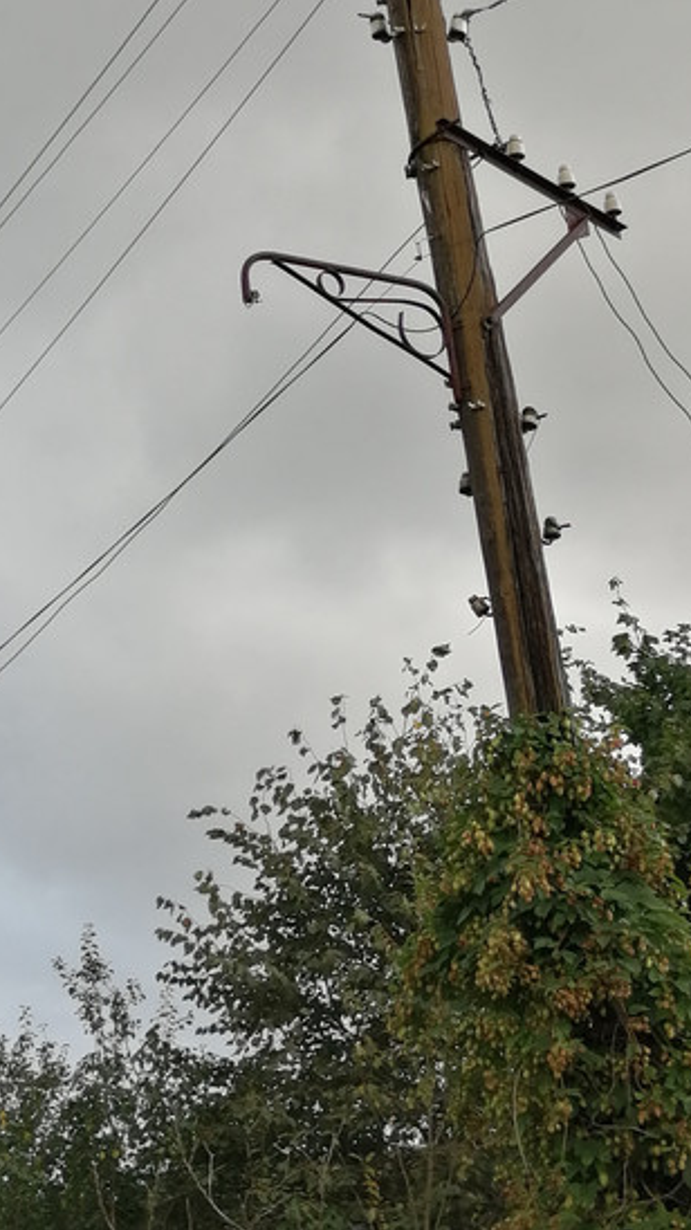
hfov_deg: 15.5
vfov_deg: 27.1
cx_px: 301
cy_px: 514
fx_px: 2542
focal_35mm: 78
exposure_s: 1/100
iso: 64
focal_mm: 3.96
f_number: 1.8
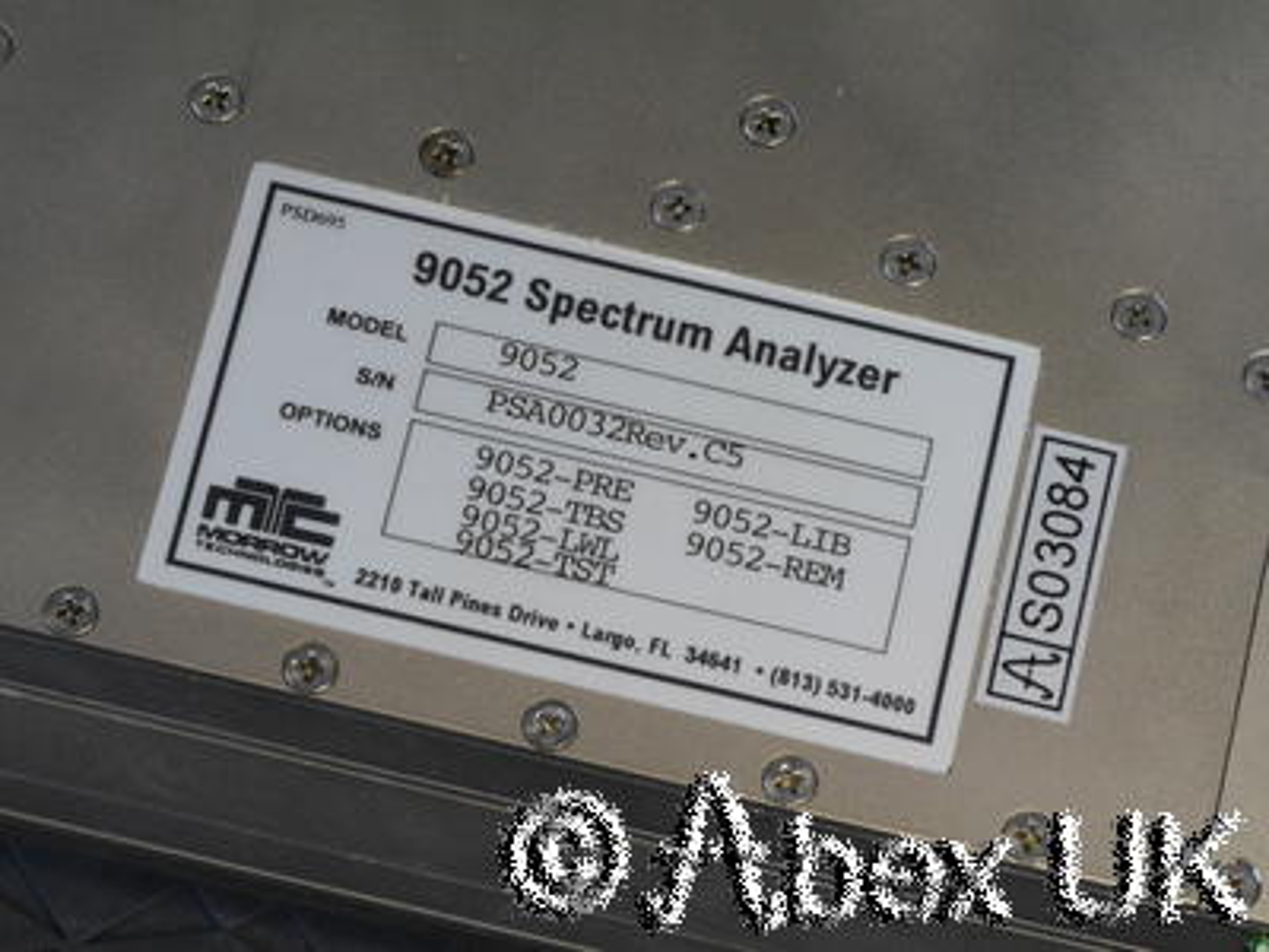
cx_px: 634
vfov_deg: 9.2
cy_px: 476
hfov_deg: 12.2
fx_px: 5939
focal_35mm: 162
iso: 400
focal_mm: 81
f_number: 18
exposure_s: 1/2.5
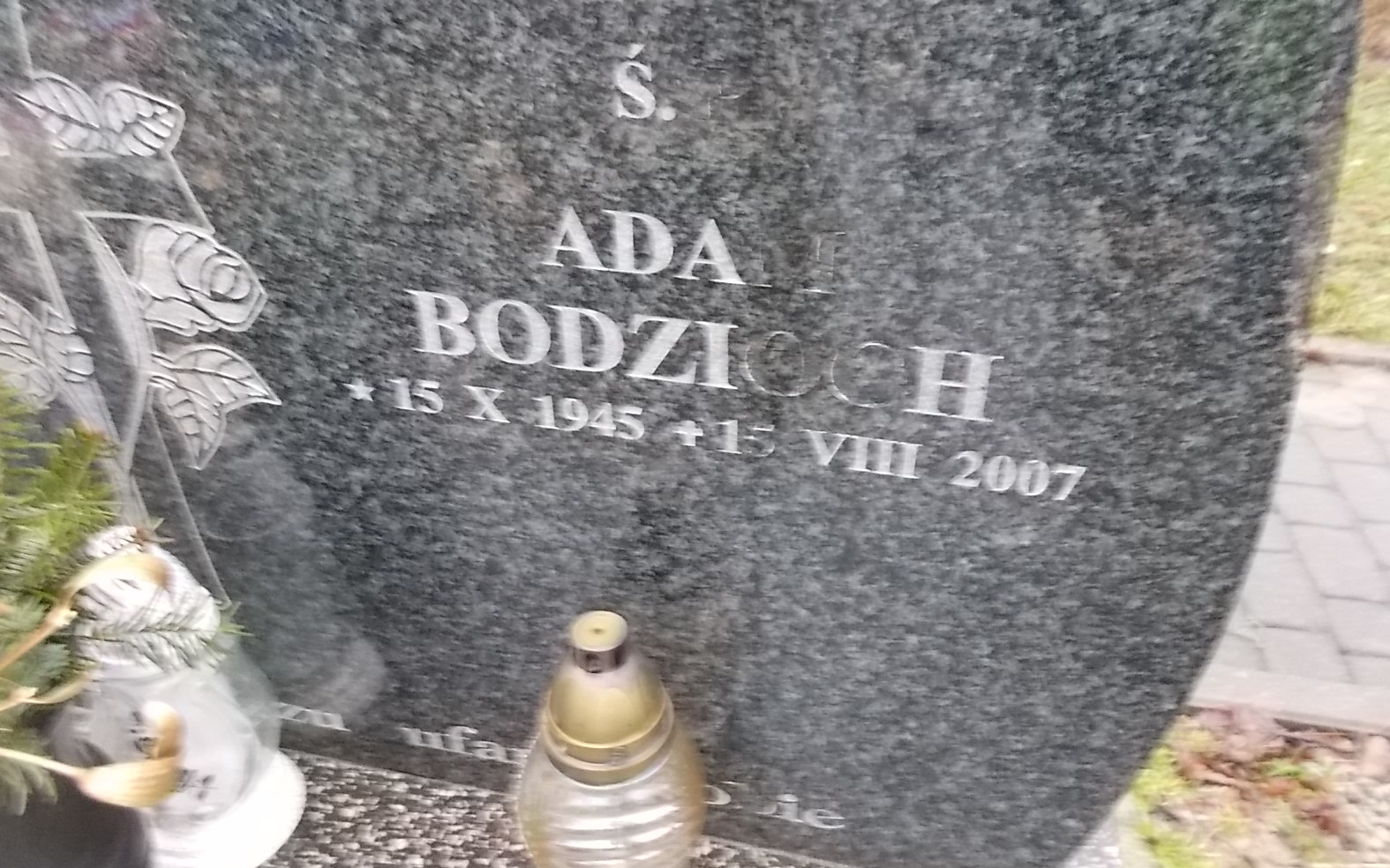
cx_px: 685
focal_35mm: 28
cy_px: 387
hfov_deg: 66.5
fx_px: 1061
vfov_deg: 44.5
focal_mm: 4.6
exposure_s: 1/20
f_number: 3.2
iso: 400
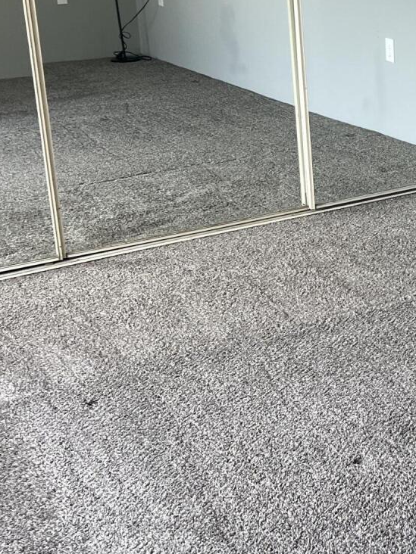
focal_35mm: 71
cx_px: 541
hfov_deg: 19.2
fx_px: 1138
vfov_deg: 27.3
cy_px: 207
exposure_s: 1/120
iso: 64
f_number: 1.5
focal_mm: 5.7
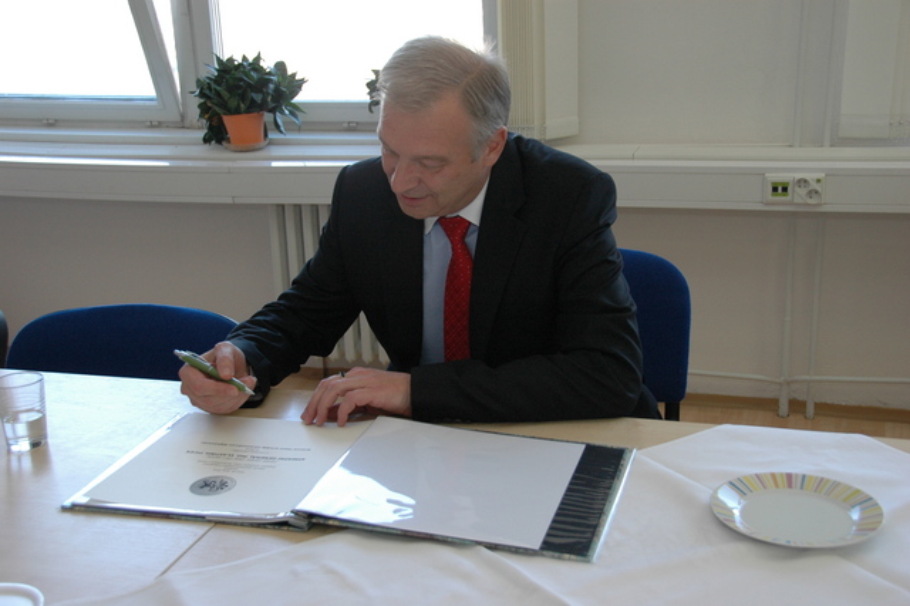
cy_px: 303
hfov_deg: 42.3
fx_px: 1175
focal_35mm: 46
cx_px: 455
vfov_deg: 28.9
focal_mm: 31
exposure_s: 1/100
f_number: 5
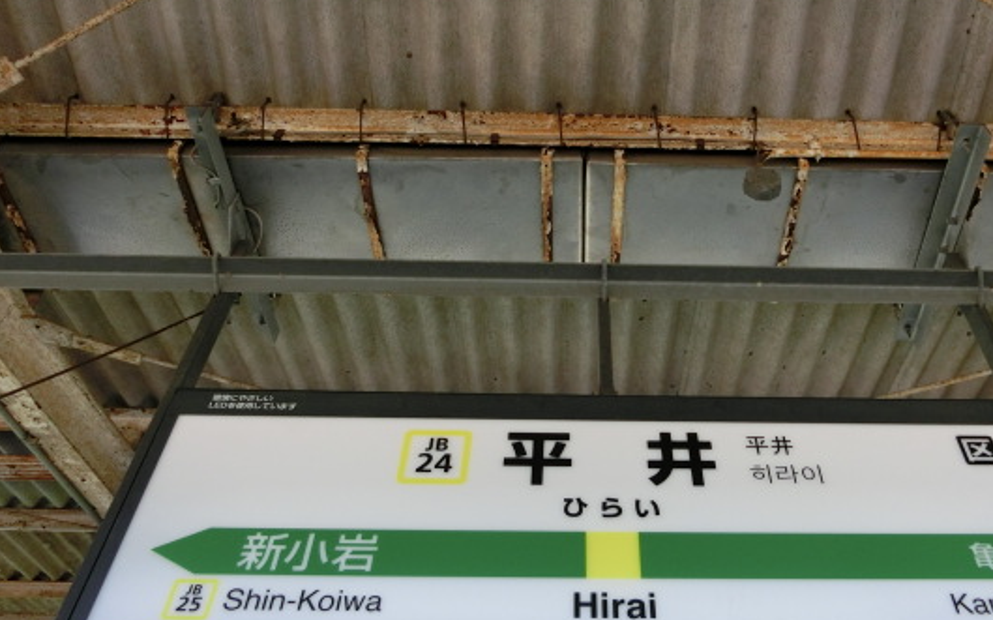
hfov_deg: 59.2
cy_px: 317
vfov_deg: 39.4
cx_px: 592
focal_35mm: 32
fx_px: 866
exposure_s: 1/125
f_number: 3.5
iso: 125
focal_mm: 4.5
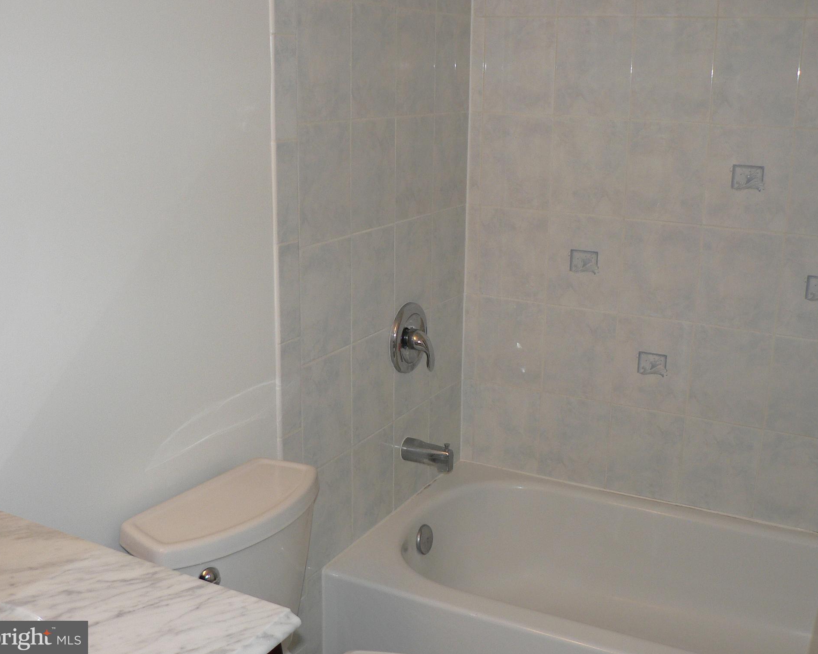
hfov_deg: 47.9
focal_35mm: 38
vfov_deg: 39.2
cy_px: 325
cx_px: 422
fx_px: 920
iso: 100
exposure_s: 1/60
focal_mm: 6
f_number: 2.8
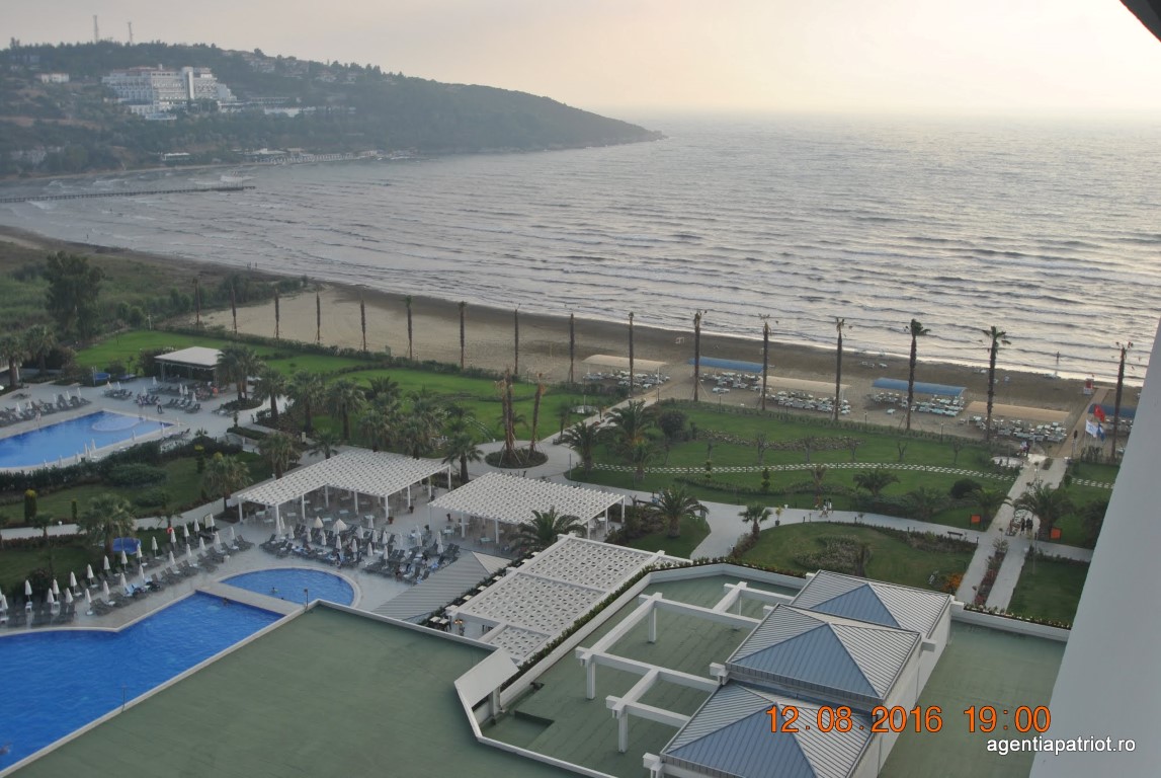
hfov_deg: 53.1
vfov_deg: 37.0
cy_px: 389
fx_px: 1162
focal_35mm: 36
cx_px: 580
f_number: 7.1
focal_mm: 24
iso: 100
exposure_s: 1/200
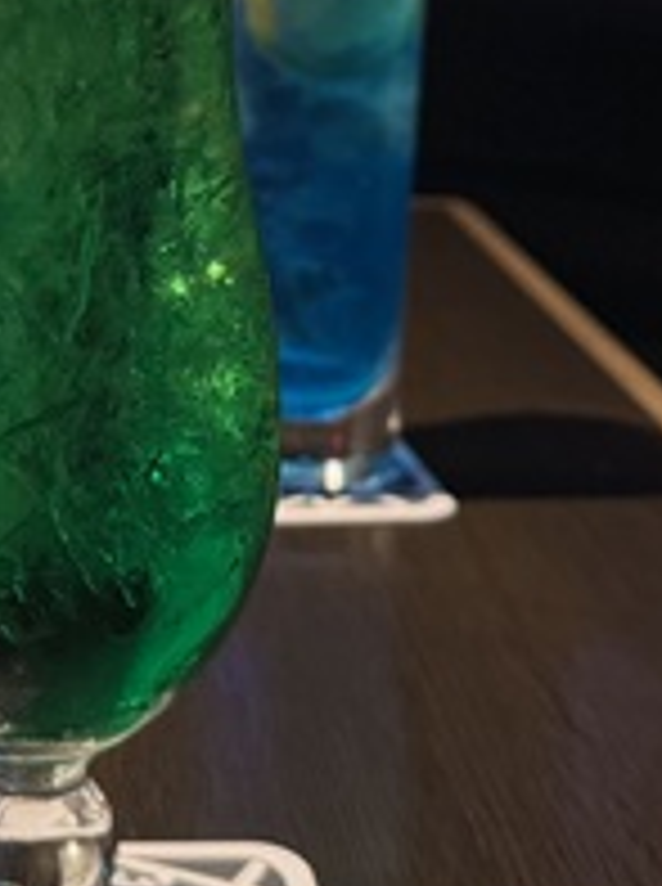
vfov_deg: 23.0
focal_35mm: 83
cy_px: 81
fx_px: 2123
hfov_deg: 17.2
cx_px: -27
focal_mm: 6.76
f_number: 1.78
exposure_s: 1/50
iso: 400
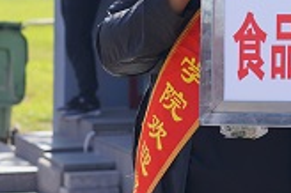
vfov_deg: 6.3
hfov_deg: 9.5
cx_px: 380
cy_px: -104
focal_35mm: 214
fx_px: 1728
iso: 100
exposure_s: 1/400
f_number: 4.5
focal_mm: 55
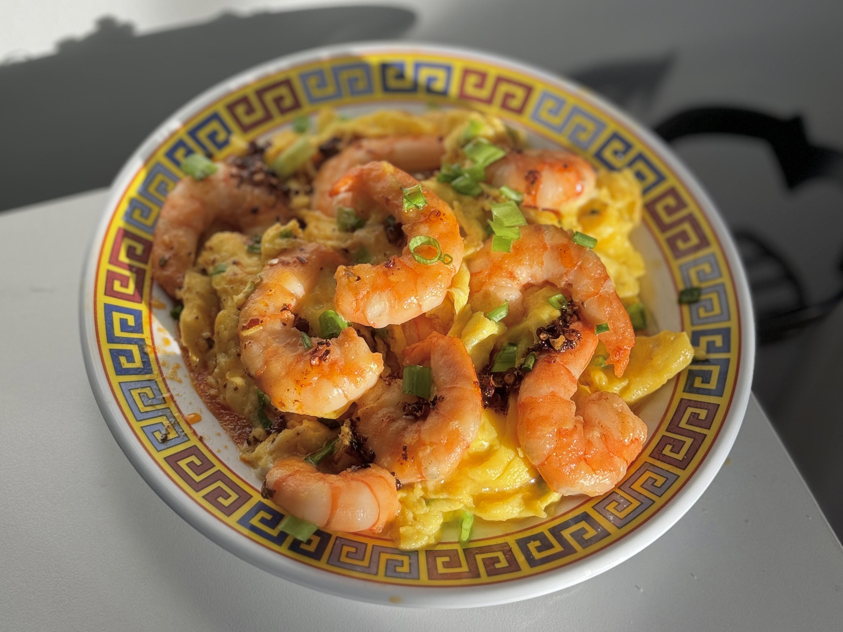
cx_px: 422
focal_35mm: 48
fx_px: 1169
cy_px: 316
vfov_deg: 30.3
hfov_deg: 39.7
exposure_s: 1/140
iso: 64
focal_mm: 6.86
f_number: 1.78
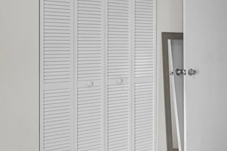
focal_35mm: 63
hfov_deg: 31.1
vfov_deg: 21.5
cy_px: 55
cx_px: 182
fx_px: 397
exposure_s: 1/20
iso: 100
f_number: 4
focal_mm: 16.5
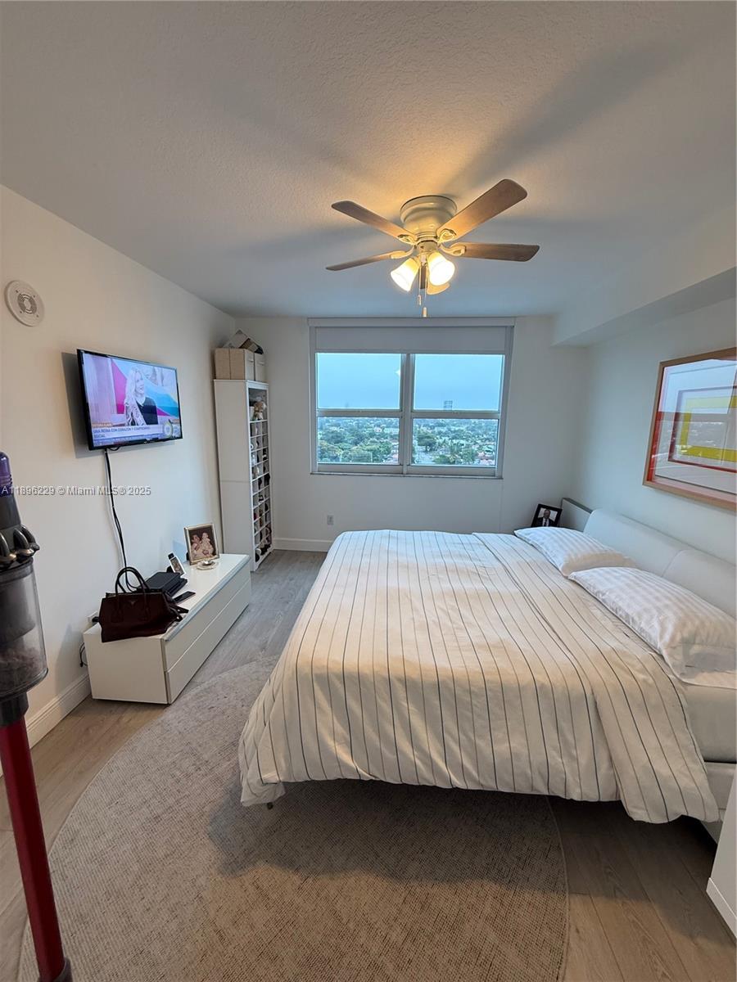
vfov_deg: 102.1
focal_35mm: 14
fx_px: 397
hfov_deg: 85.7
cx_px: 368
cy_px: 491
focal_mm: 2.22
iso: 250
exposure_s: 1/60
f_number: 2.2
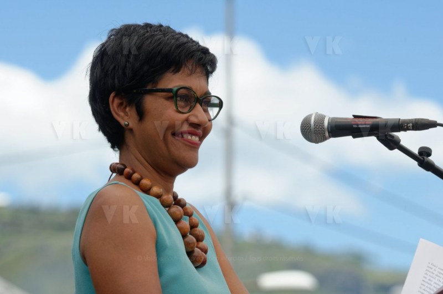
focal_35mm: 210
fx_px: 2579
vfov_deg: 6.5
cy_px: 147
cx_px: 222
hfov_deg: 9.8
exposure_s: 1/320
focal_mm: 140
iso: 100
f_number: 5.6
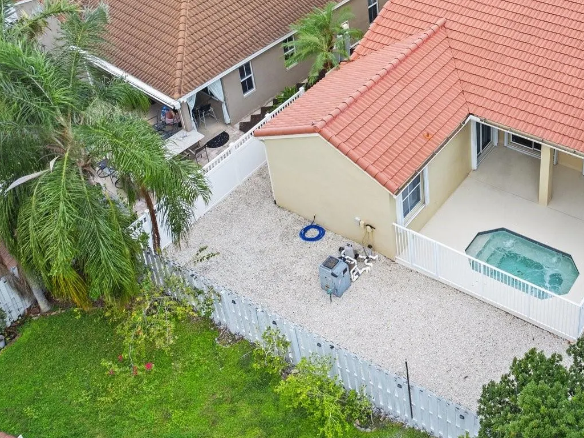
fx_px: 809
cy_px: 44
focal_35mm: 48
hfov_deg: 38.1
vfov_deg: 29.0
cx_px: 476
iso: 100
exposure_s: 1/100
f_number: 2.8
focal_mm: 12.29
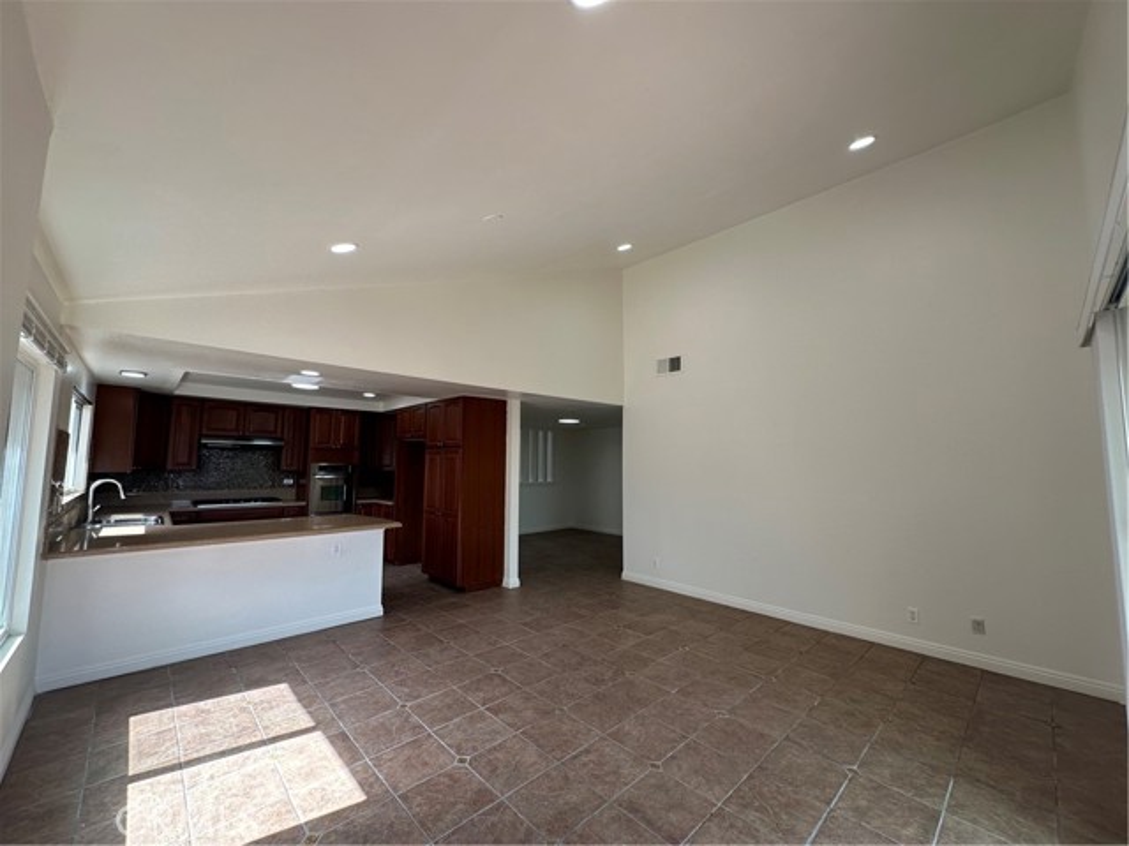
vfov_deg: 85.7
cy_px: 423
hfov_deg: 102.1
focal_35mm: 14
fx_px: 457
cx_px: 564
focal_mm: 2.22
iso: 50
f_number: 2.2
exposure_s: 1/120
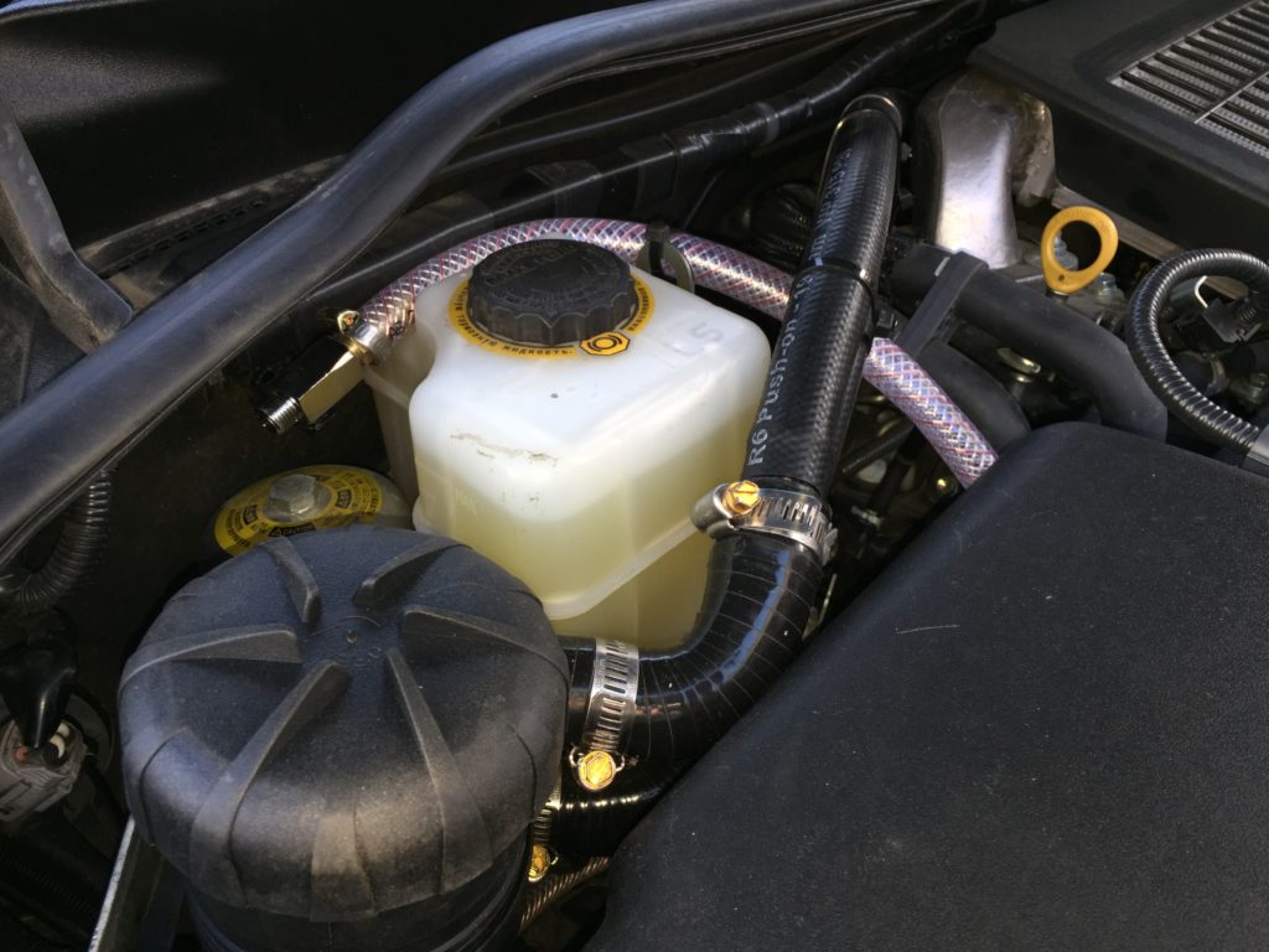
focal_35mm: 29
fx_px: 1063
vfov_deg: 48.2
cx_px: 634
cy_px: 476
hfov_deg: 61.7
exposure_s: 1/68
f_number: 2.2
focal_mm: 4.15
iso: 32
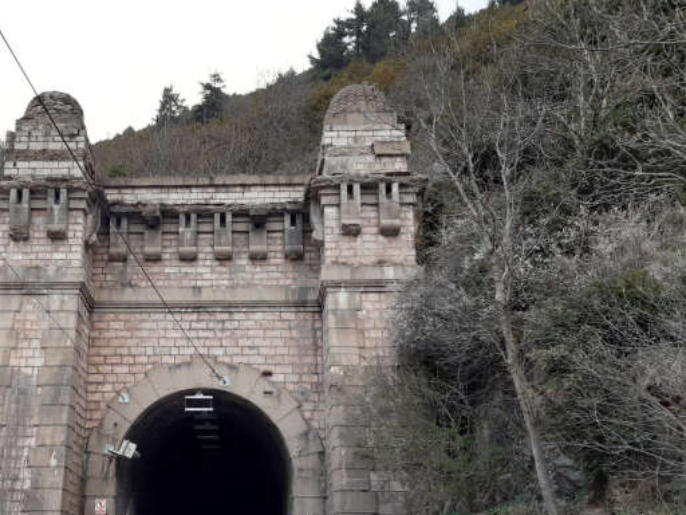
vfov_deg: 36.5
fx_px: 773
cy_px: 331
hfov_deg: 46.7
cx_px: 202
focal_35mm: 39
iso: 40
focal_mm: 3.92
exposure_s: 1/118
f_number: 1.7
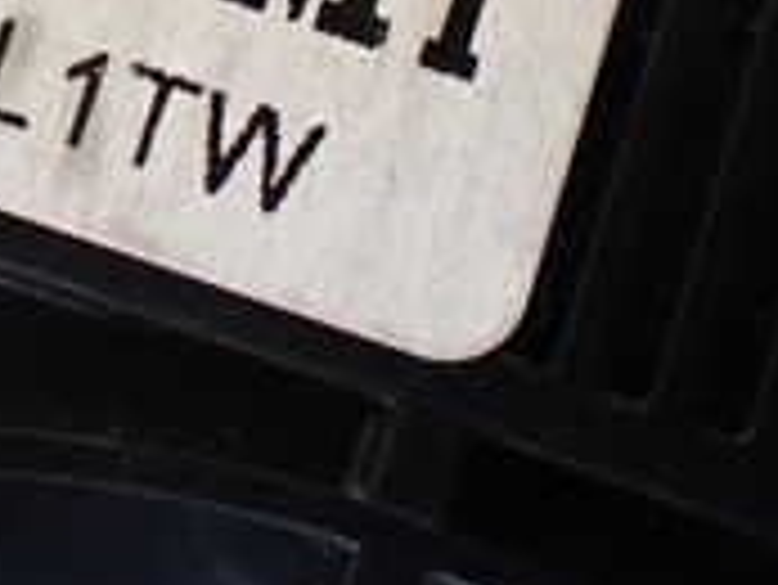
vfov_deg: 13.9
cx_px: -18
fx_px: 2339
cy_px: -72
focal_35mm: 104
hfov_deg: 18.4
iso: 500
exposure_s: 1/125
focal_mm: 5.4
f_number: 2.3
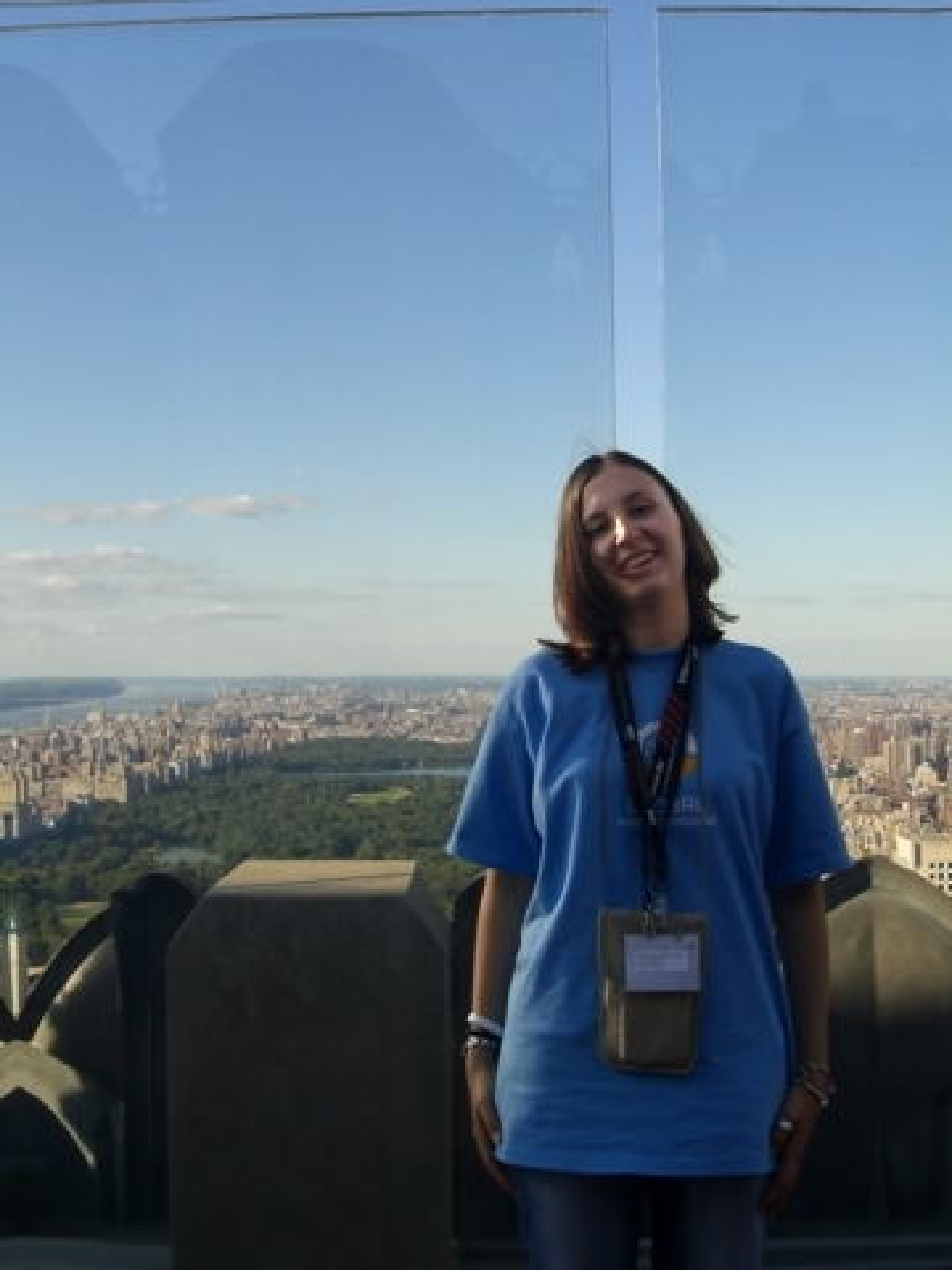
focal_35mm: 38
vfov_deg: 49.0
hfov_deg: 37.7
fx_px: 1393
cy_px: 635
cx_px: 476
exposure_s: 1/400
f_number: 4.4
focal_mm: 6.3
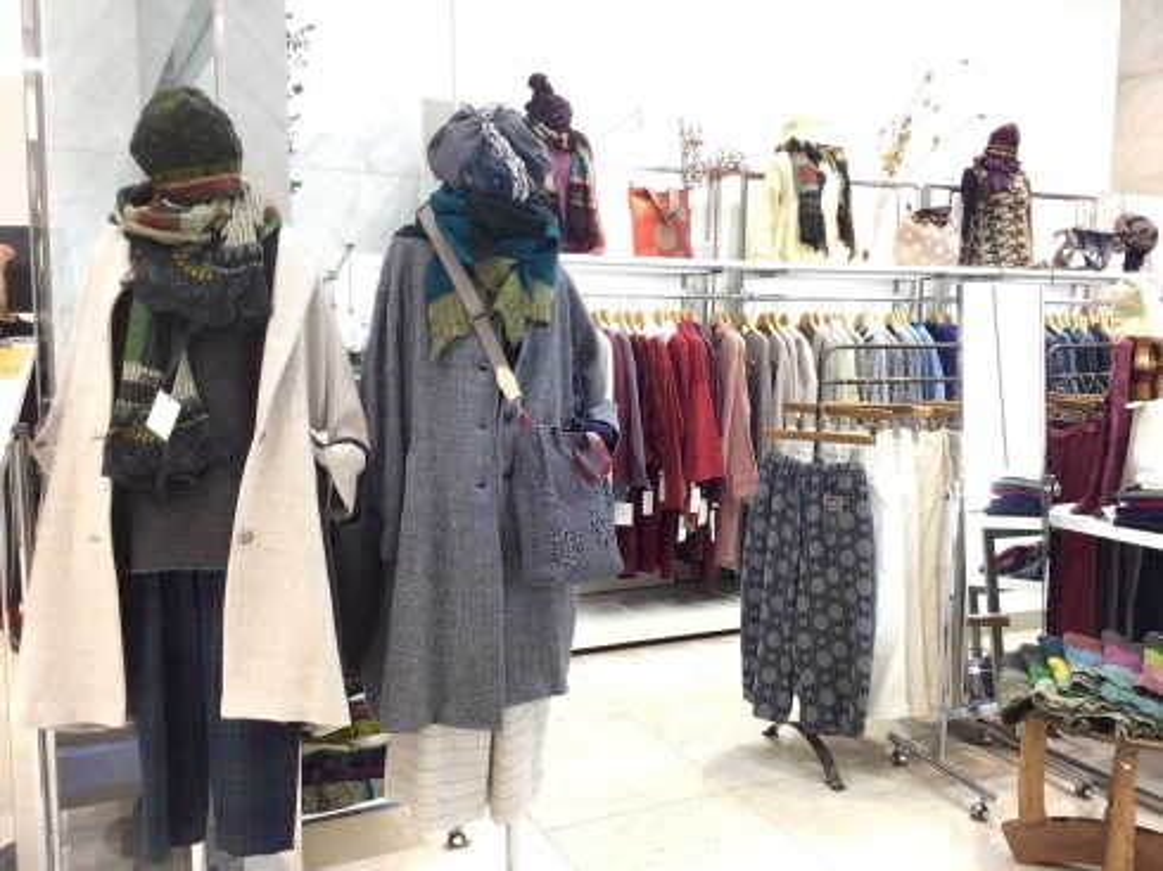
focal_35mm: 31
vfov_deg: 45.4
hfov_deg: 58.4
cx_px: 582
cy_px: 436
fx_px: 1041
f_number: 2.4
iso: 64
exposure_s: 1/30
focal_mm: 3.3
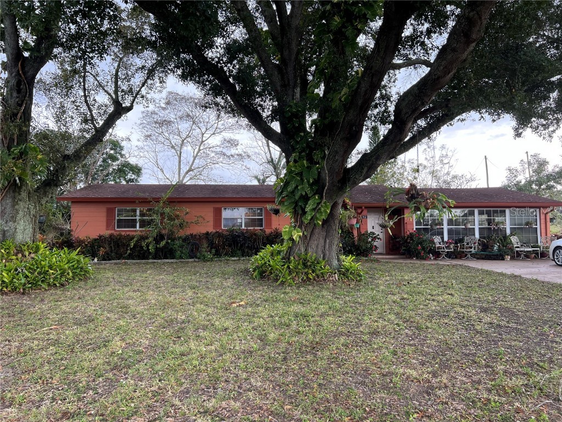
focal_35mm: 26
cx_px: 281
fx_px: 422
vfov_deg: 53.1
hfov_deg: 67.3
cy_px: 211
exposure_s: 1/121
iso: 80
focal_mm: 5.7
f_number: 1.5
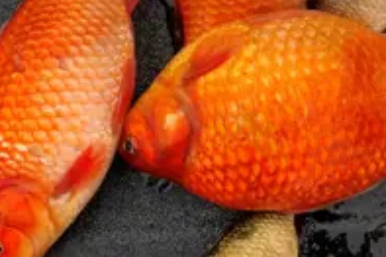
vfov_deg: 23.8
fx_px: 589
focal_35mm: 55
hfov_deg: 34.8
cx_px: 323
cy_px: 18
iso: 25
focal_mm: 4.25
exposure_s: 1/577
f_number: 1.8
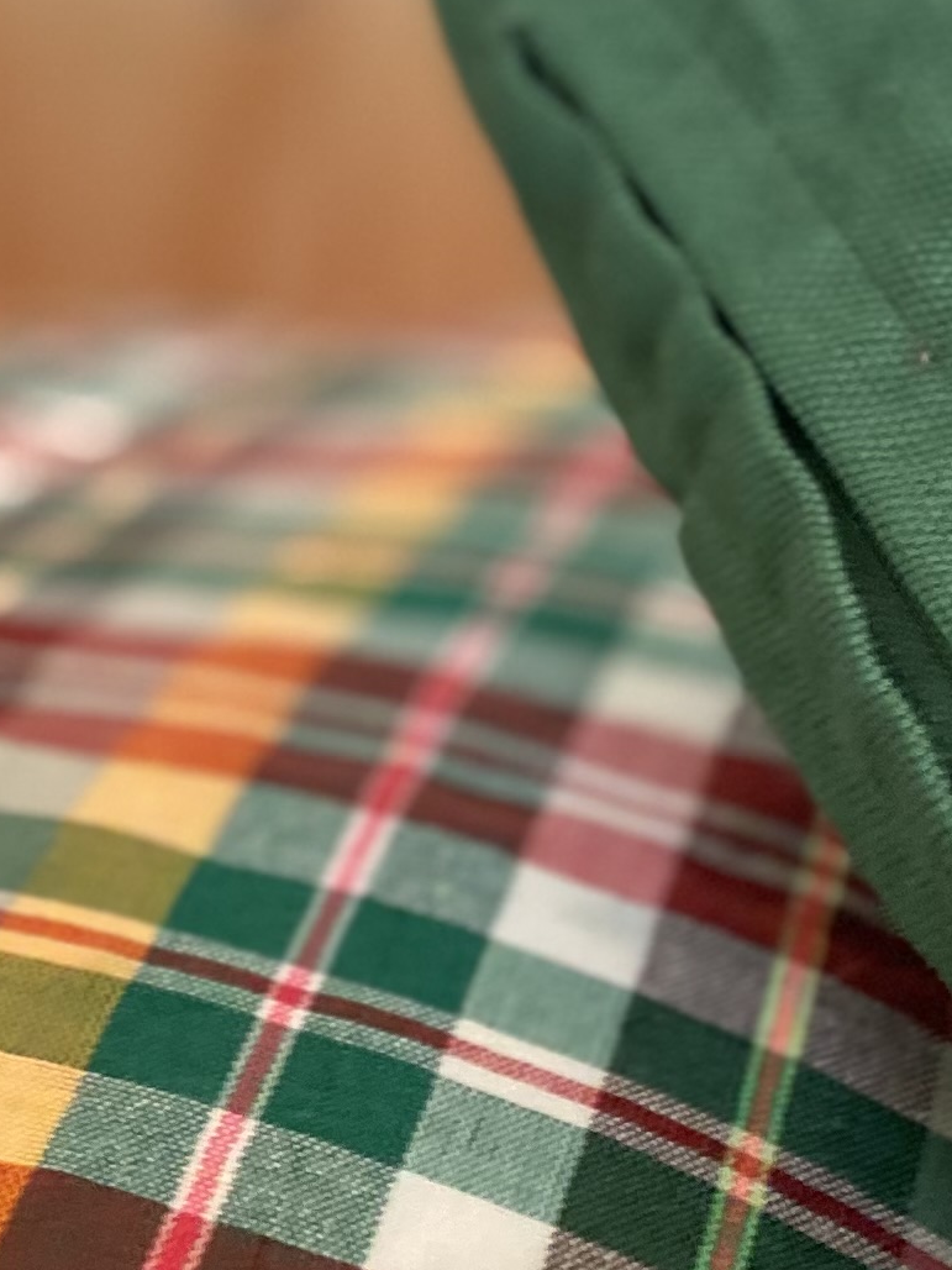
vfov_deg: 17.6
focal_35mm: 102
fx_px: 3740
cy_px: -549
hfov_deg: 14.1
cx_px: -143
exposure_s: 1/60
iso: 400
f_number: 1.8
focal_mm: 4.25
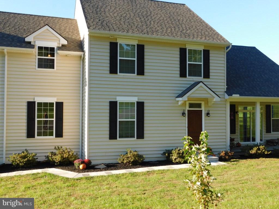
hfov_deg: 51.4
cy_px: 104
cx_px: 140
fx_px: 290
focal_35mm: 36
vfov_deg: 39.7
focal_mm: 6.3
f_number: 3.5
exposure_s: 1/320
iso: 125
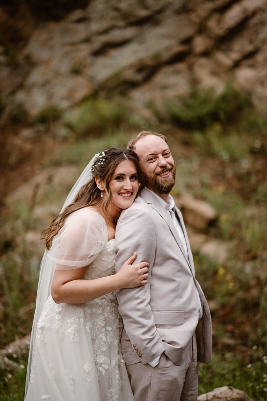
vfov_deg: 23.9
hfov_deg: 16.1
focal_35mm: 85
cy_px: 200
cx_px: 134
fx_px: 946
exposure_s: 1/2000
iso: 200
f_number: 1.4
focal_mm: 85
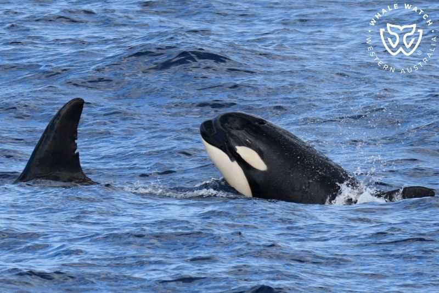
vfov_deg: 2.6
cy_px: 146
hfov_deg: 3.9
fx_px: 6400
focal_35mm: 525
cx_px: 220
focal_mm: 350
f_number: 7.1
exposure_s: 1/1600
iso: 400
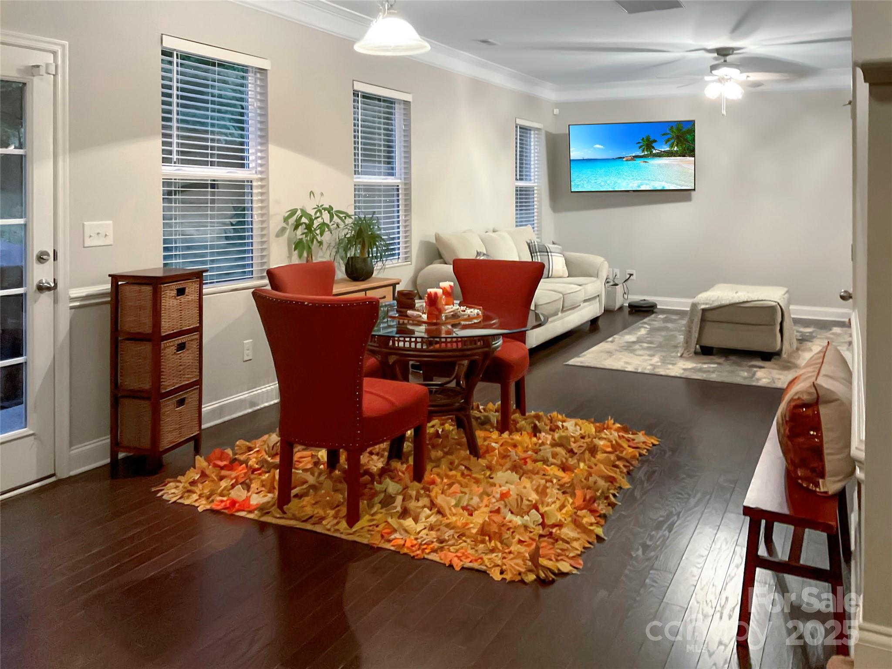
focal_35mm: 29
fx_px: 747
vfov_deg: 48.2
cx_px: 446
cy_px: 334
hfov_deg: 61.7
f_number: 1.8
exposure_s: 1/30
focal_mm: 3
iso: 400
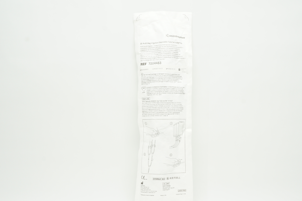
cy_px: 113
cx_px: 166
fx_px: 357
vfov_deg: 31.4
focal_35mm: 43
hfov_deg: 45.8
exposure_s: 1/15
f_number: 11
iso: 400
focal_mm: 25
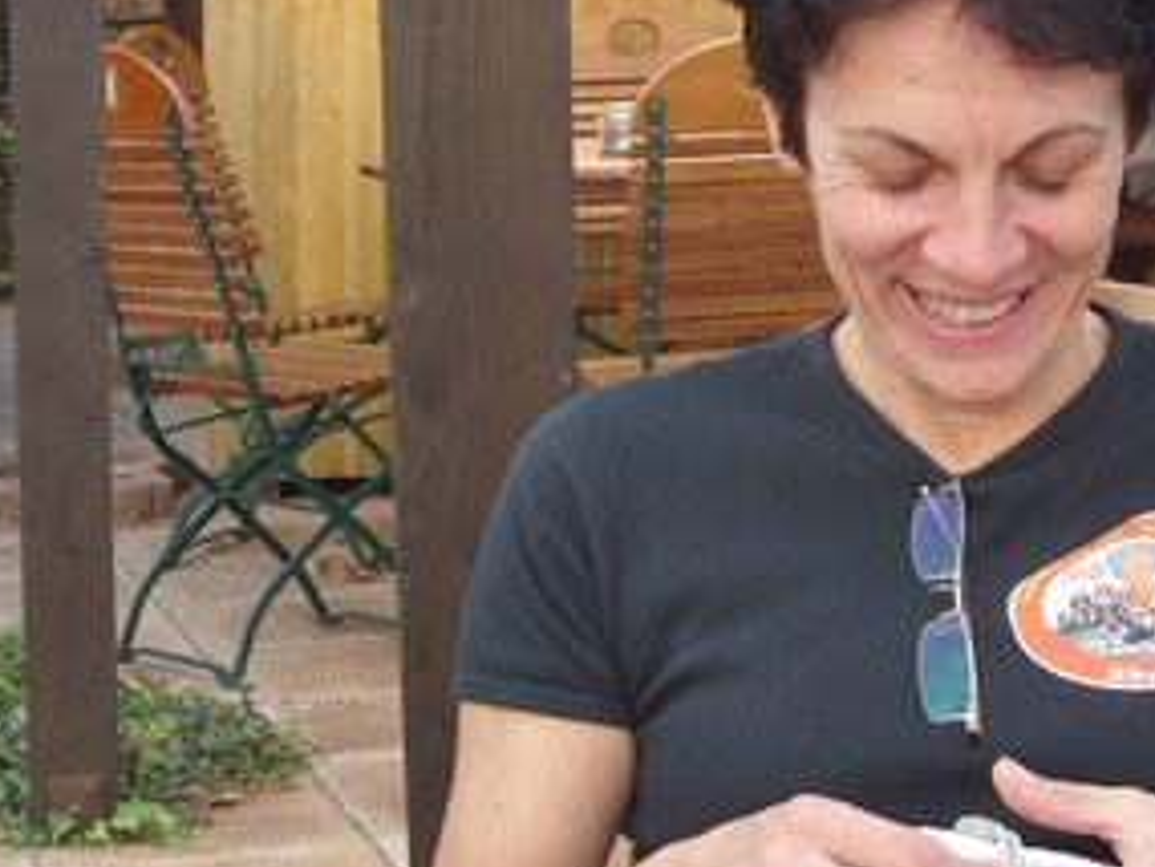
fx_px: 3338
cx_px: 892
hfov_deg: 19.5
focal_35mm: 100
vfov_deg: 14.8
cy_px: 385
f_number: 2.8
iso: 50
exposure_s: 1/109
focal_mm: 6.3
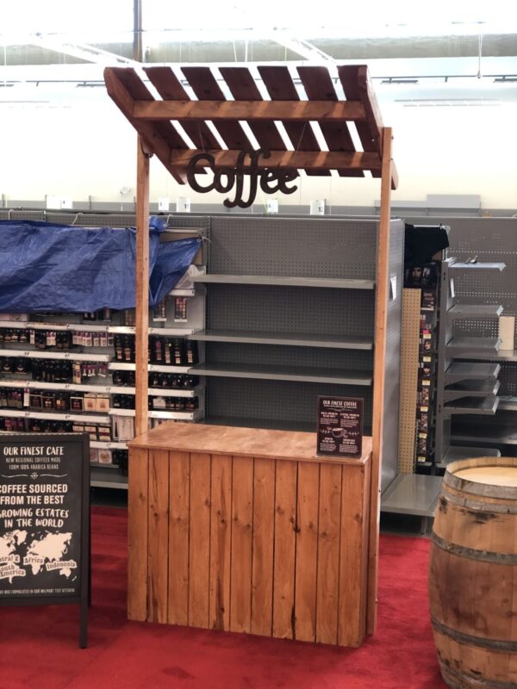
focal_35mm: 57
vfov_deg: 33.8
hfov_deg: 25.7
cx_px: 258
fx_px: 1135
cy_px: 344
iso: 80
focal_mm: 6.6
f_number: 2.8
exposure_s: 1/30
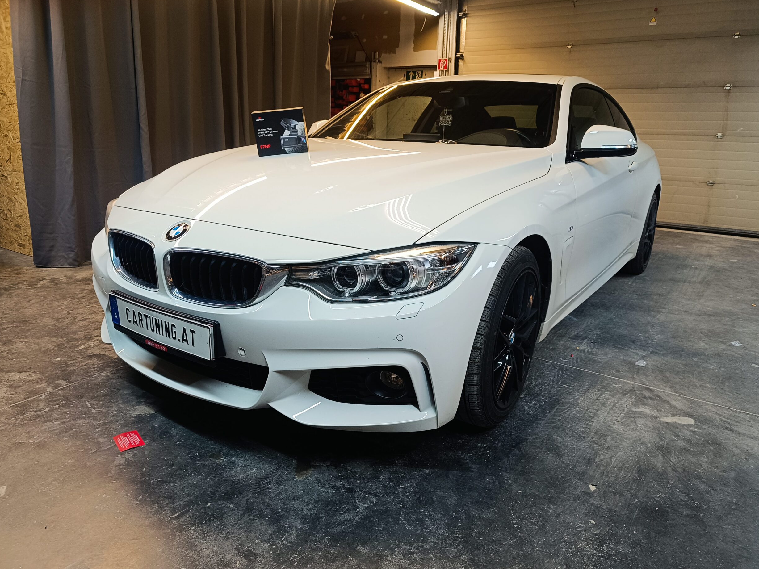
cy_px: 273
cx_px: 386
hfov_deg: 69.4
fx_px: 548
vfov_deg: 54.9
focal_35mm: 25
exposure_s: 1/50.1
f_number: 1.88
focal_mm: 5.59
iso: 325
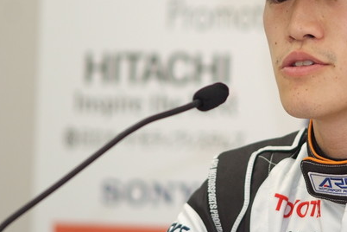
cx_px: 289
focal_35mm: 484
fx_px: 4665
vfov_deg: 2.8
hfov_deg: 4.3
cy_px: 68
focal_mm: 180
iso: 800
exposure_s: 1/250
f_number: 2.8
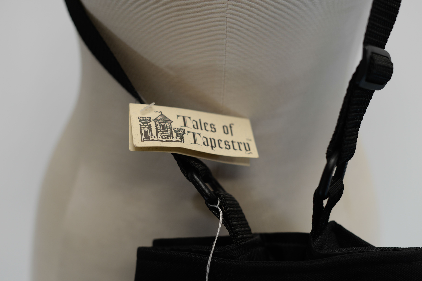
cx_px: 211
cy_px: 140
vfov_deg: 27.0
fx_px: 586
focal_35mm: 50
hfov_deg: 39.6
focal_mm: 50
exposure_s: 1/125
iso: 200
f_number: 3.2
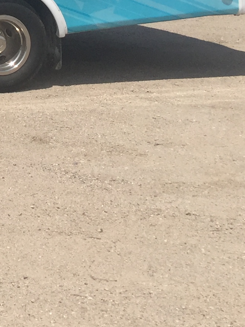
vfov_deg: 16.8
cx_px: -247
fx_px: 1047
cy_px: -80
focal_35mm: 111
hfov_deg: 11.9
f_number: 2.2
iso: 32
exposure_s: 1/3597
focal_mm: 4.15
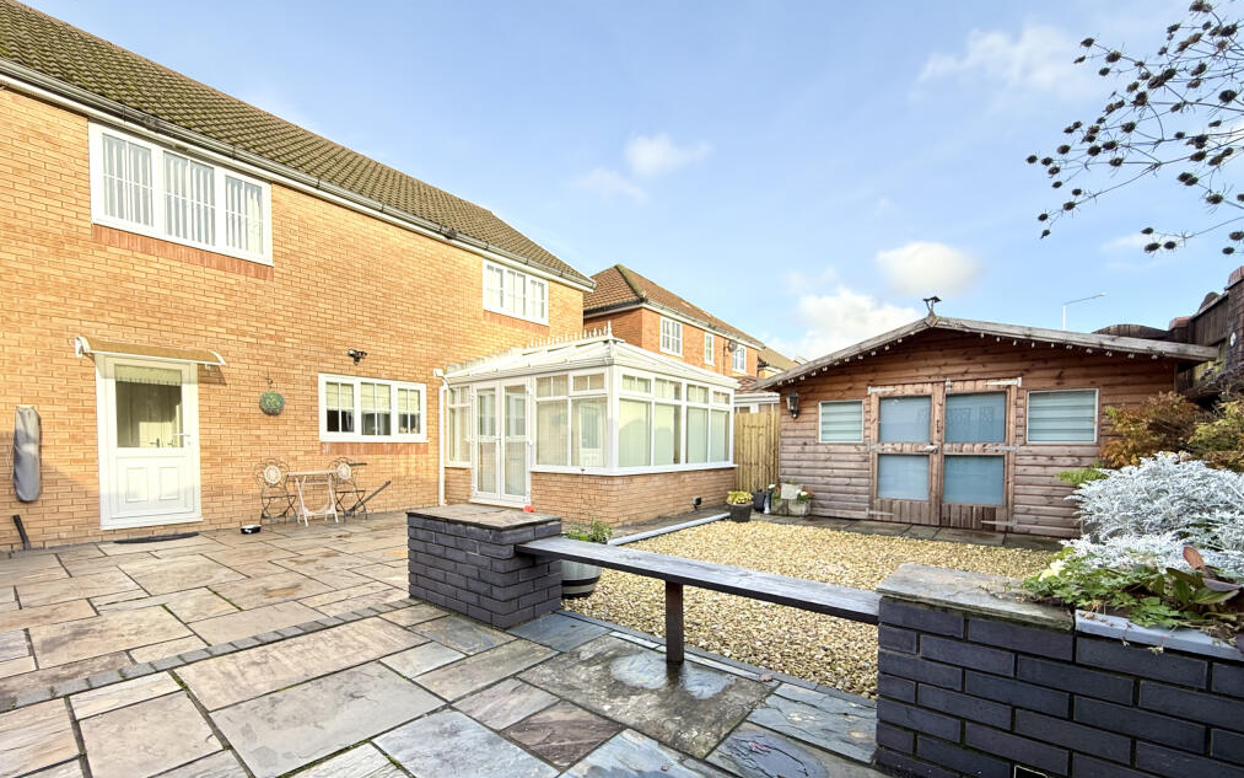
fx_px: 509
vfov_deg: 74.0
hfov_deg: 101.5
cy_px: 465
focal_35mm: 15
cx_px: 619
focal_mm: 2.22
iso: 64
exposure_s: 1/146
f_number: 2.2
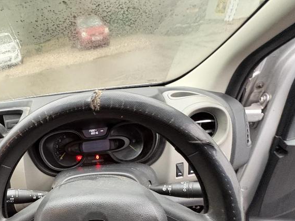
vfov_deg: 57.1
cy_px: 173
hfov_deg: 71.5
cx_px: 76
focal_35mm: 22
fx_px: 188
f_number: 2.2
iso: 800
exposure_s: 1/60
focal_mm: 2.22
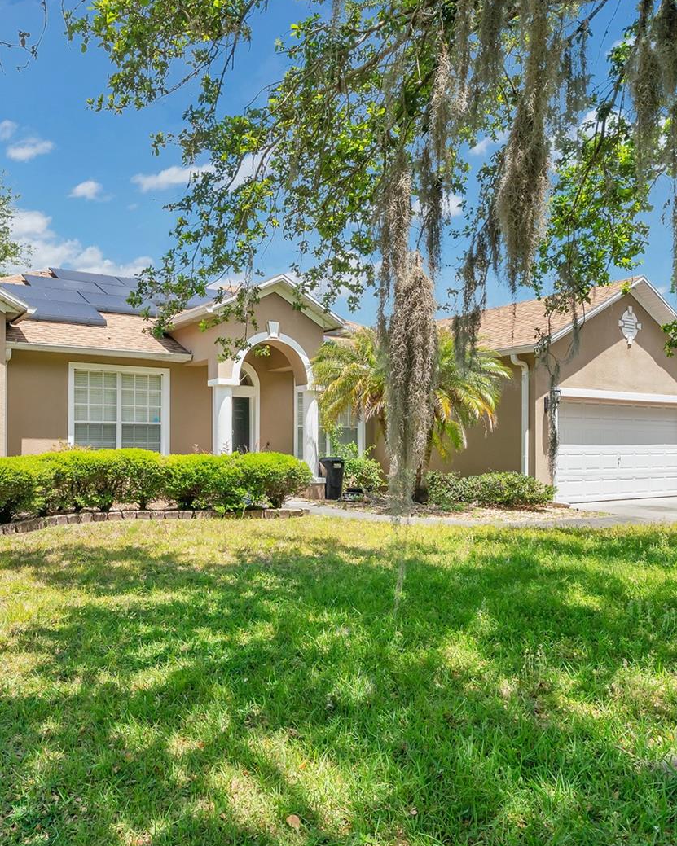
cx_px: 260
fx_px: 651
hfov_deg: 54.4
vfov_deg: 66.0
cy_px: 427
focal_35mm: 26
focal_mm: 12
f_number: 8
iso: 400
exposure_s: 1/500
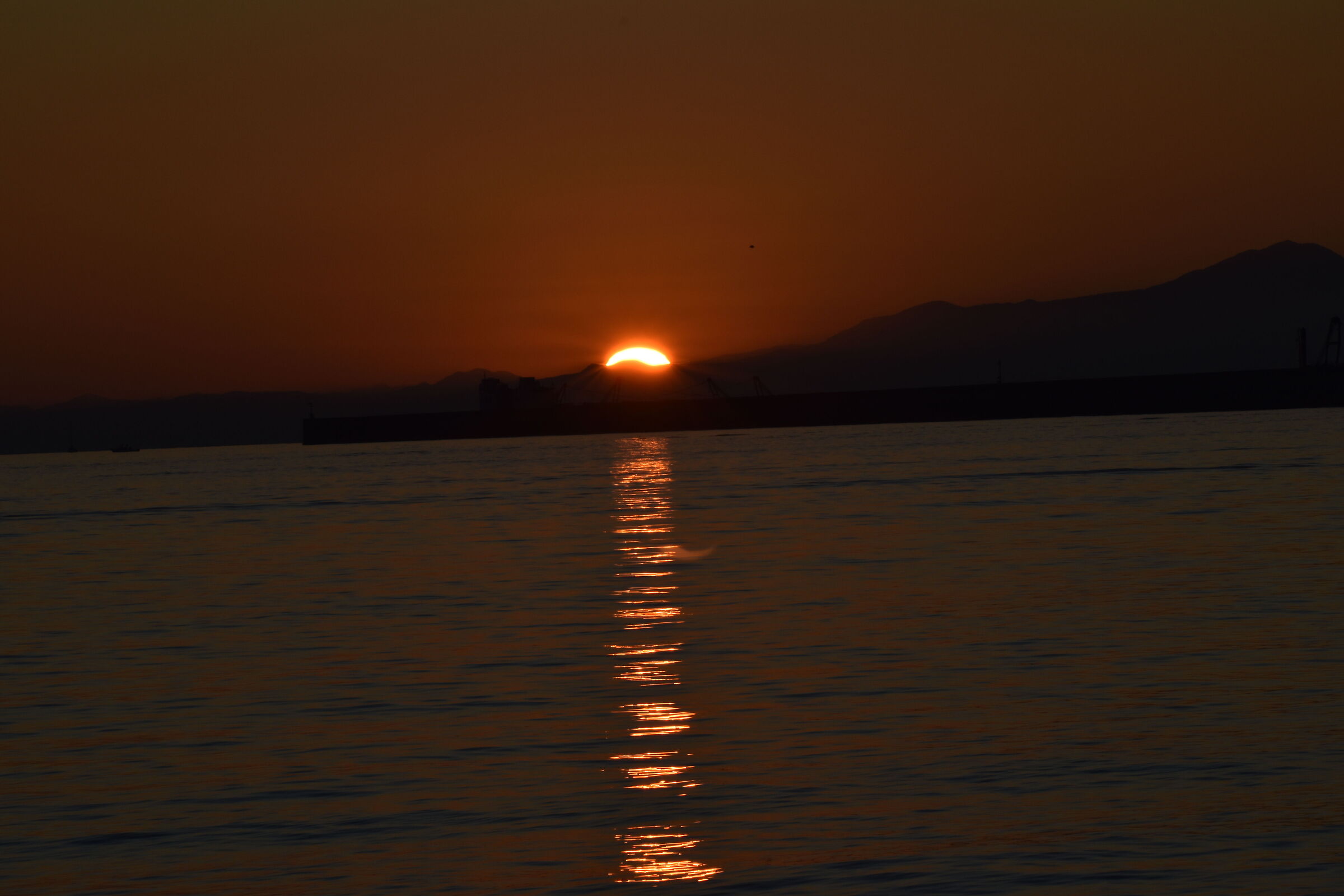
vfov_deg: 7.0
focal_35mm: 195
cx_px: 672
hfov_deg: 10.5
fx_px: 7279
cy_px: 448
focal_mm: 130
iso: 100
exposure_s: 1/200
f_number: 22
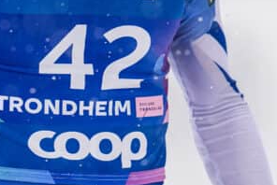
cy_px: 32
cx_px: 23
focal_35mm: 1383
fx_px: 10652
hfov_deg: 1.5
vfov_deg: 1.0
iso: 640
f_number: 2.8
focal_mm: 400
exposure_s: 1/2500
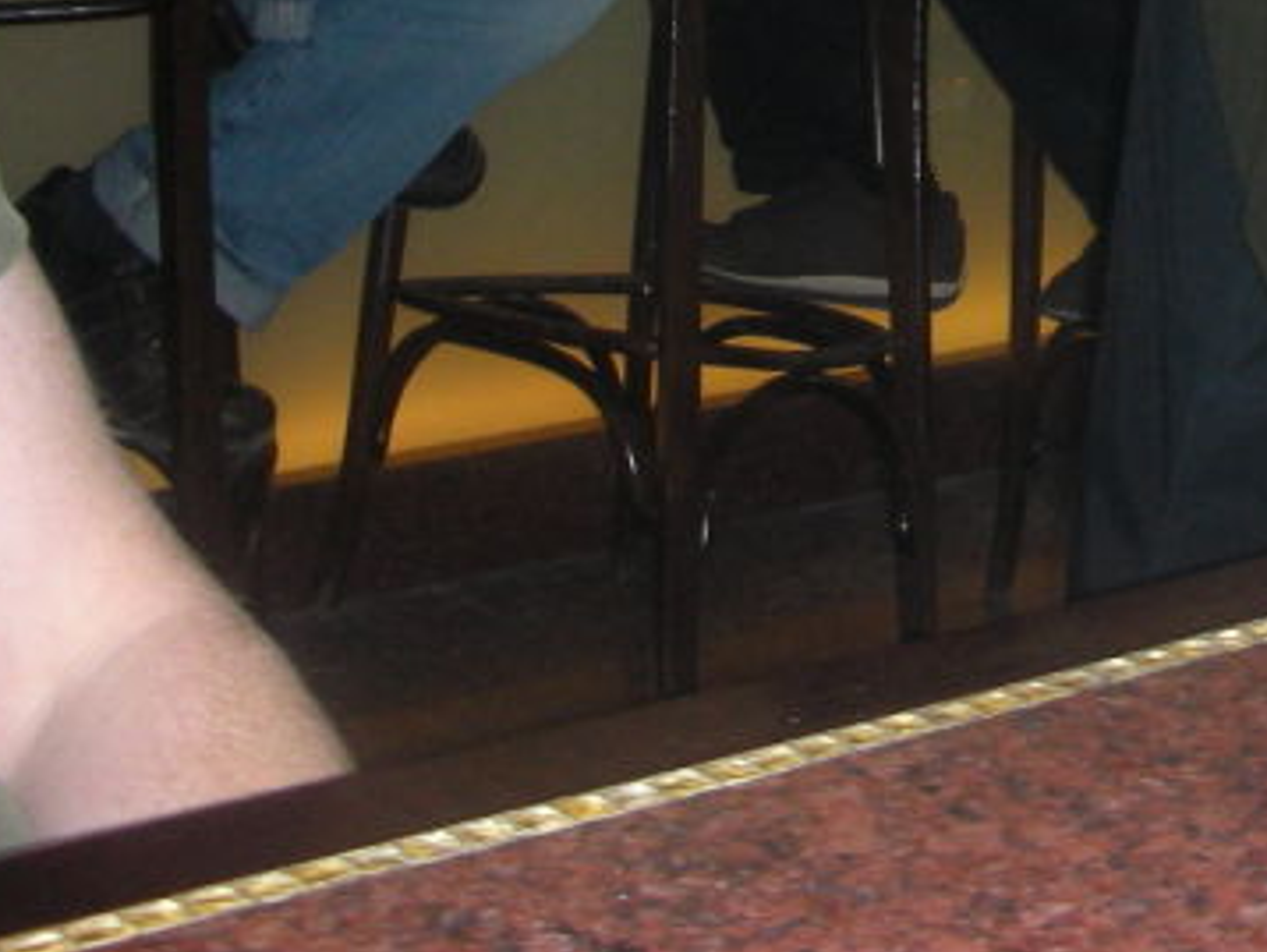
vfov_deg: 14.0
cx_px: 1366
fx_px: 3663
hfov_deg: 18.9
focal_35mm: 100
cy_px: -403
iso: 120
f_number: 3
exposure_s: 1/60.1
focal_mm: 5.8
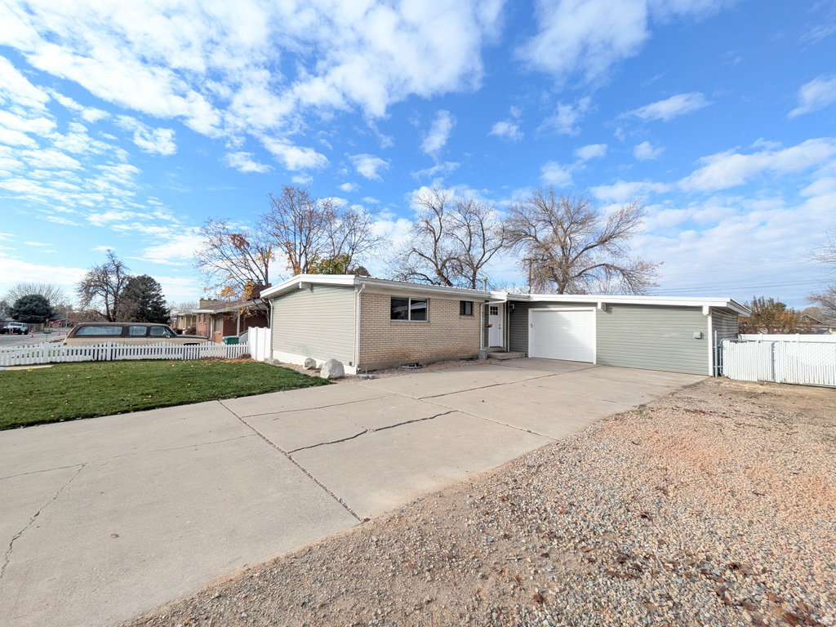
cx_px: 418
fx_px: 338
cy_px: 314
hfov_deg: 102.1
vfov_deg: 85.7
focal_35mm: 14
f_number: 2.2
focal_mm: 1.83
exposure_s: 1/718
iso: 50
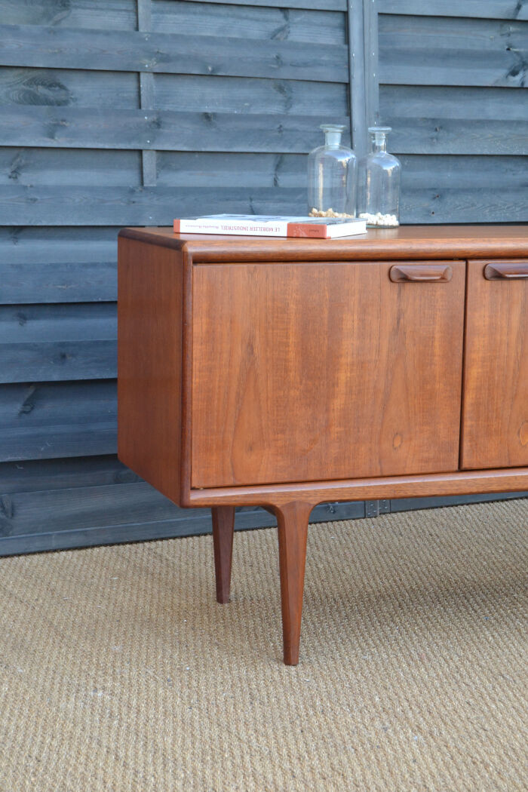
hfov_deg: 20.2
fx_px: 1485
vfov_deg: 29.9
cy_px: 396
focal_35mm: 68
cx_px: 264
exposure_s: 1/160
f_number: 8
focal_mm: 45
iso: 1600
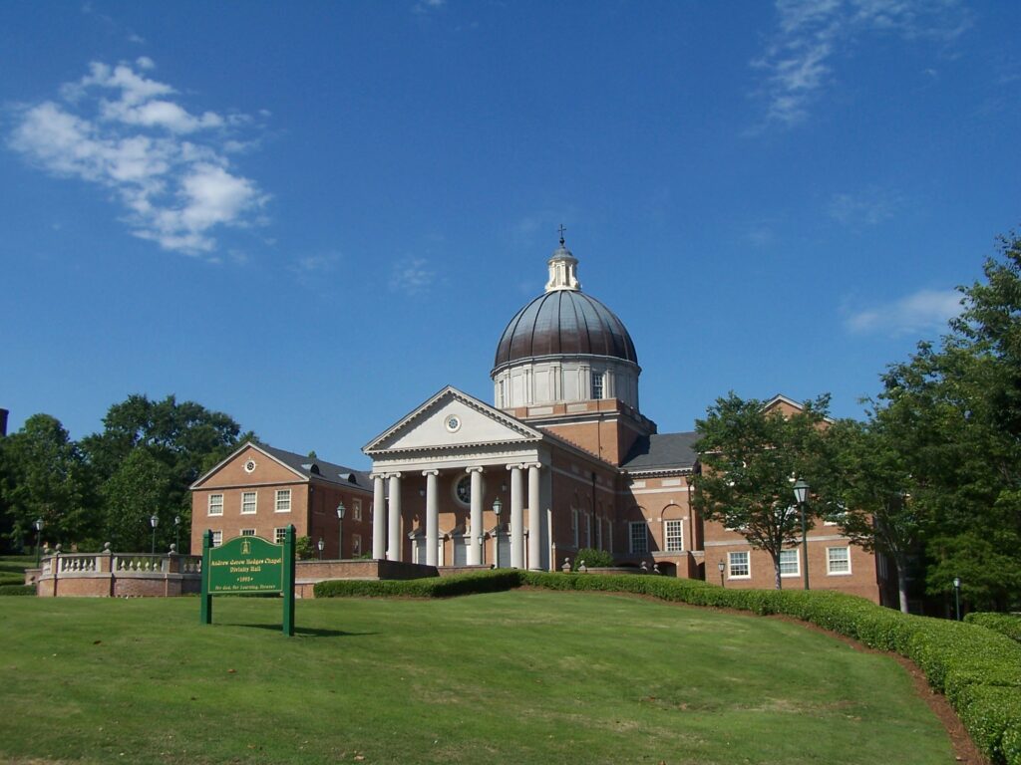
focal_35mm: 38
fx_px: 1121
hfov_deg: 49.0
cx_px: 510
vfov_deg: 37.7
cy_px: 382
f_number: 5.6
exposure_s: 1/500
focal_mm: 6.3
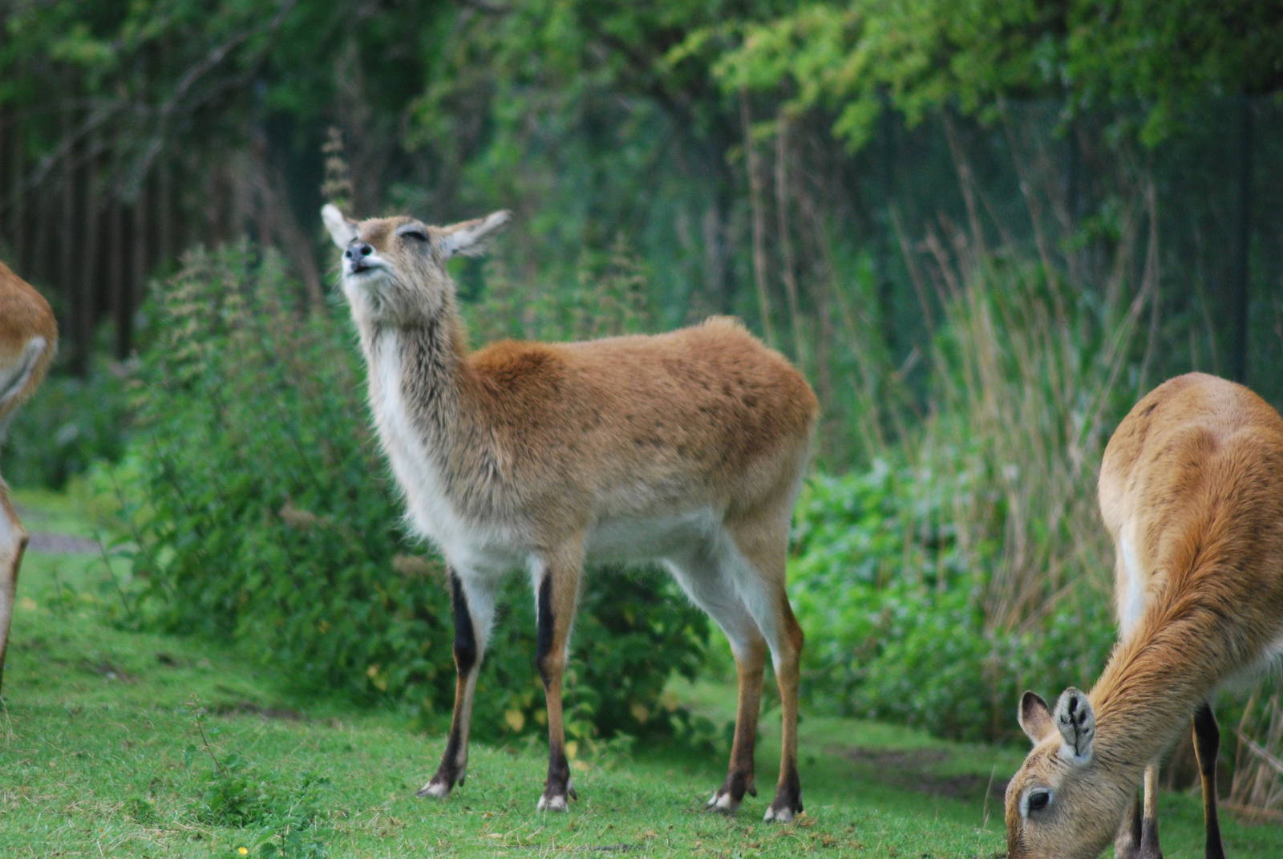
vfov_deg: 3.1
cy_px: 430
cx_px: 642
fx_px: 16056
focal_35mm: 450
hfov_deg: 4.6
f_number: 5.6
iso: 640
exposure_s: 1/500
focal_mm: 300
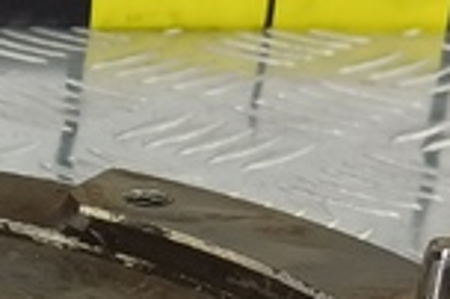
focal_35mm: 161
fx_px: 2010
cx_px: -400
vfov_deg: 8.0
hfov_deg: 11.7
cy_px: 639
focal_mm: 4.11
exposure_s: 1/50
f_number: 1.6
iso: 170
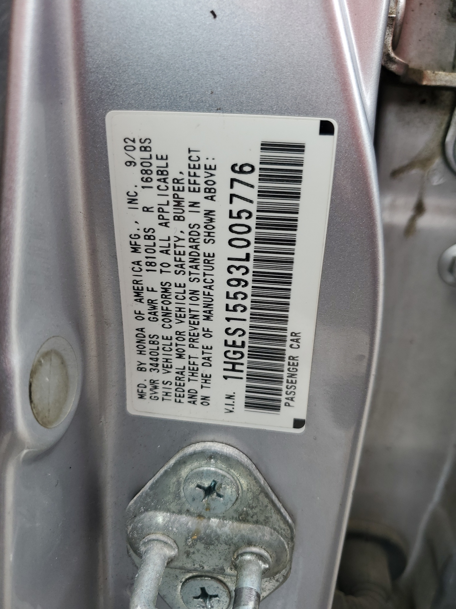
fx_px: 457
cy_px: 304
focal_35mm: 26
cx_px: 228
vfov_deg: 67.3
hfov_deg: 53.1
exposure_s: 1/175
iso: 50
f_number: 1.5
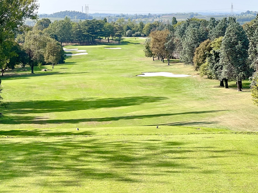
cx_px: 115
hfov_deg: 18.2
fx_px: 805
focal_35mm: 108
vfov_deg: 13.7
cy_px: 86
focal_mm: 9
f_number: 2.8
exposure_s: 1/558
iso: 32
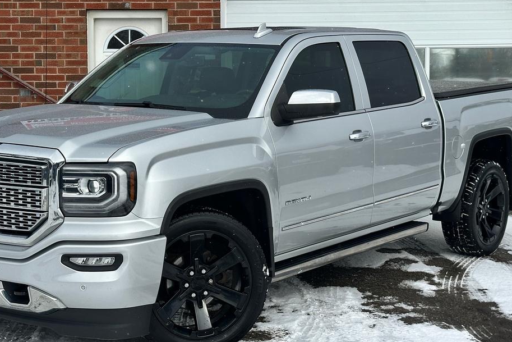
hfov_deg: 28.8
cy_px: 147
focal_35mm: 70
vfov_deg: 19.5
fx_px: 996
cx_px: 218
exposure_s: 1/5556
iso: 64
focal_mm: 6.86
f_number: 1.78
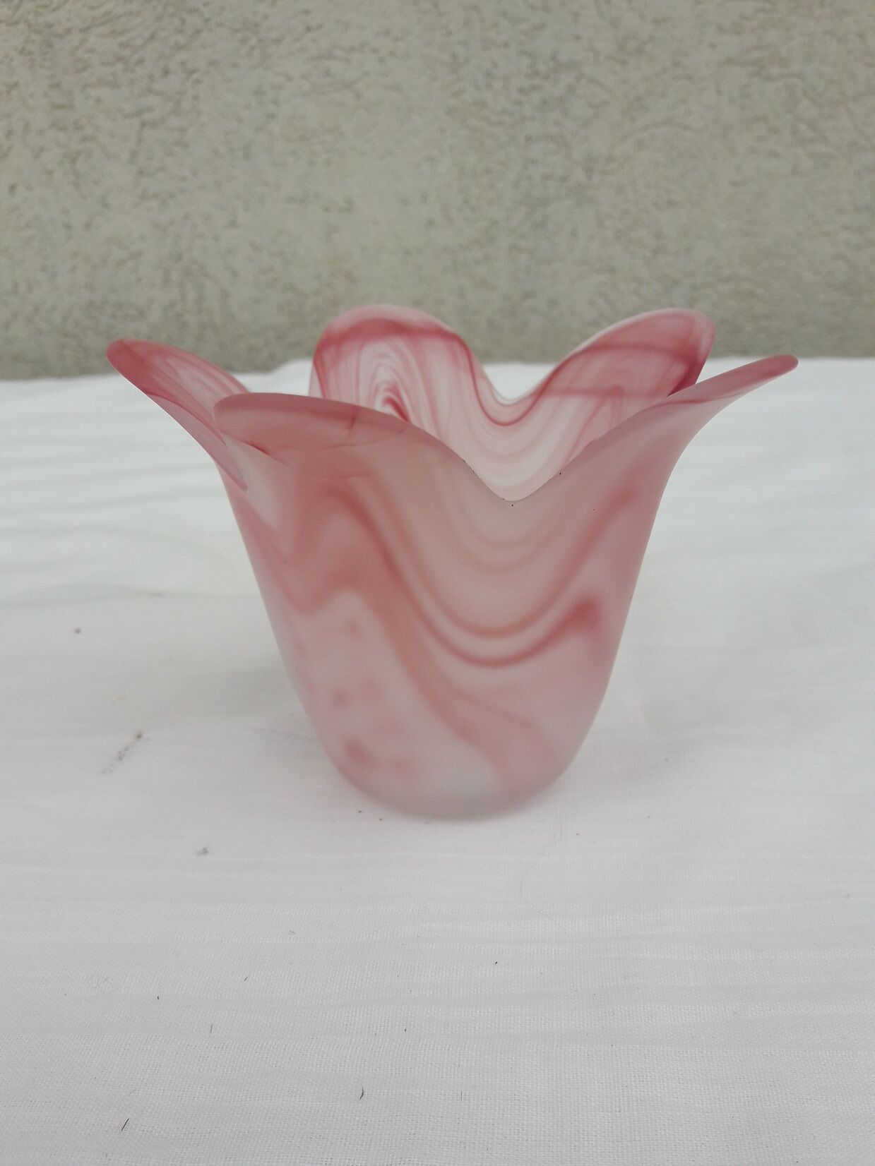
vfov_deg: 63.4
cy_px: 583
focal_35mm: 28
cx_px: 438
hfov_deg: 49.7
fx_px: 944
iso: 40
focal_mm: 3.7
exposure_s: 1/408
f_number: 1.9
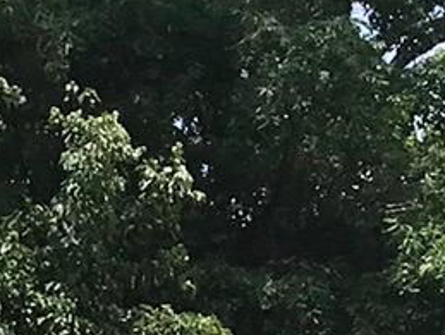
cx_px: -503
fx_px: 2845
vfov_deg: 6.2
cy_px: 1026
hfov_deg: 8.4
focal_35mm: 221
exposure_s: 1/2660
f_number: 1.8
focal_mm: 3.99
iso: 20
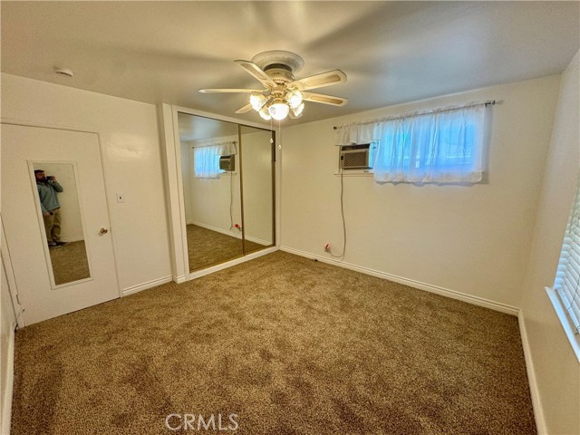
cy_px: 218
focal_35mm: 14
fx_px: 235
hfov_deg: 102.1
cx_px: 290
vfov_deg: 85.7
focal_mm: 2.22
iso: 125
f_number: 2.2
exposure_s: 1/120
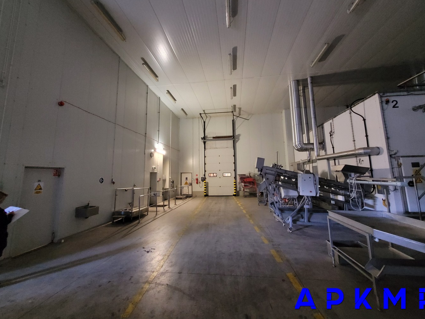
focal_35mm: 14
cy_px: 148
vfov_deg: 85.5
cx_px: 212
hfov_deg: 102.1
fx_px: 172
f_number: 2.2
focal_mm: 1.74
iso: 1000
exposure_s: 1/25
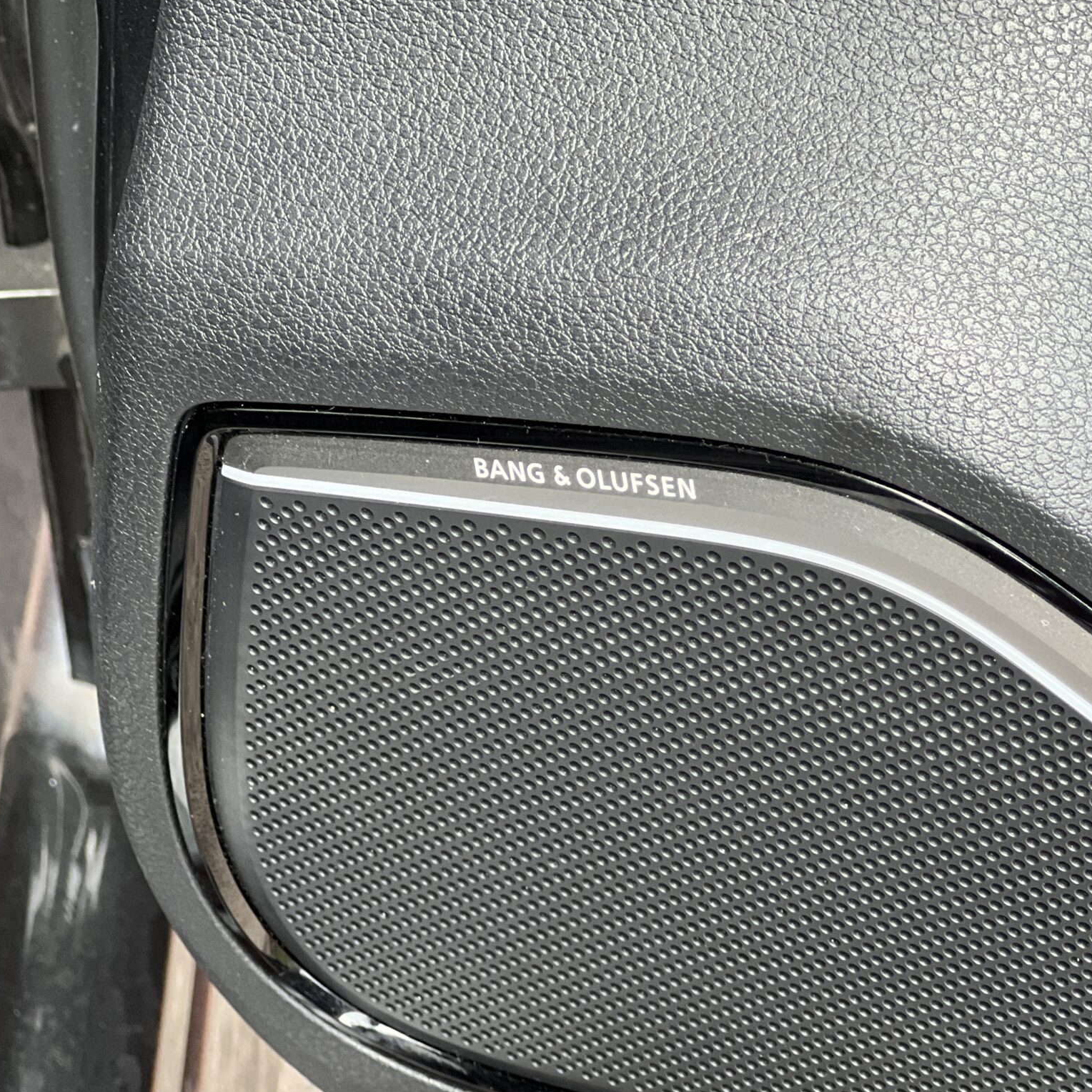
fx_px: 4069
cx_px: 702
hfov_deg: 15.3
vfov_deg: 15.3
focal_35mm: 114
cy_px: 620
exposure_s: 1/121
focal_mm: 9
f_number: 2.8
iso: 160
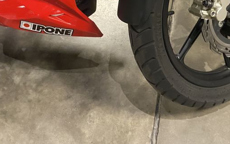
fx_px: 357
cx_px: 168
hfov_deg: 35.1
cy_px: -6
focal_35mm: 57
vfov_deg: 21.8
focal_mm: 4.25
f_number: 1.8
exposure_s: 1/50
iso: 500
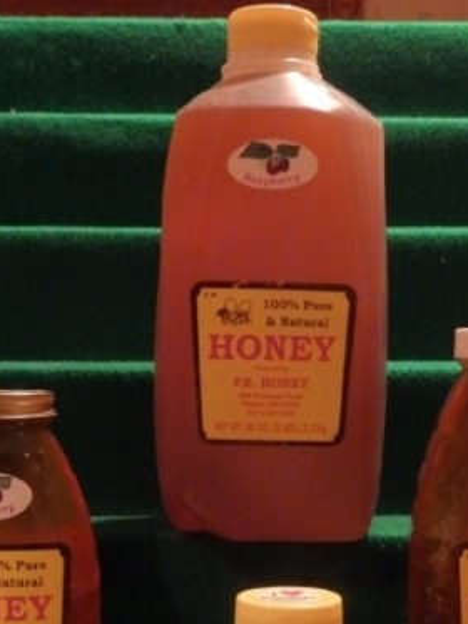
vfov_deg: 30.9
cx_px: 279
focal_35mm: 61
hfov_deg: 24.0
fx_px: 1099
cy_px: 499
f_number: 4
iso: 1600
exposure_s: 1/25
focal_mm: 6.8
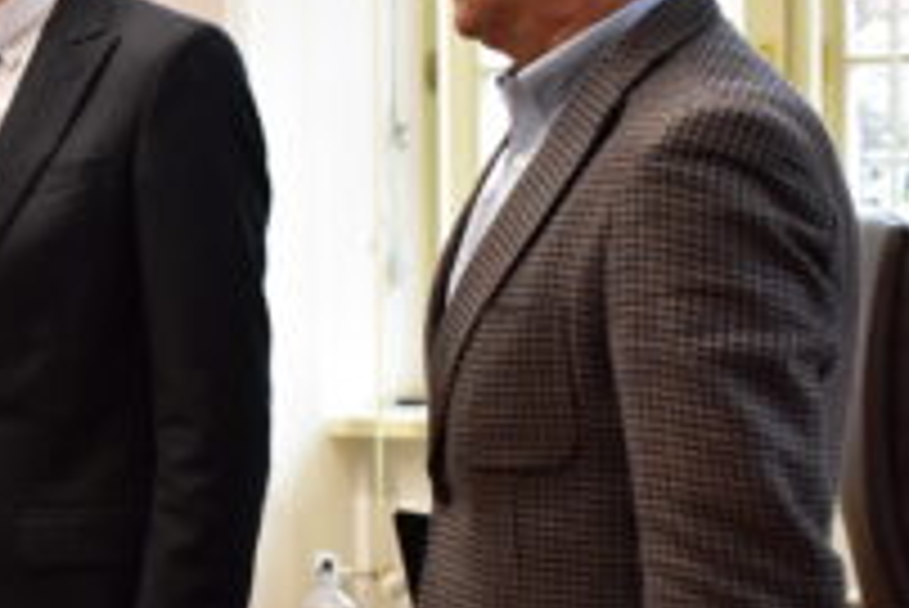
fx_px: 2718
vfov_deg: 12.8
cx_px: -371
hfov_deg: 17.4
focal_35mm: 108
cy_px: 306
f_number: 4.5
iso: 1600
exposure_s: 1/100
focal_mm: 23
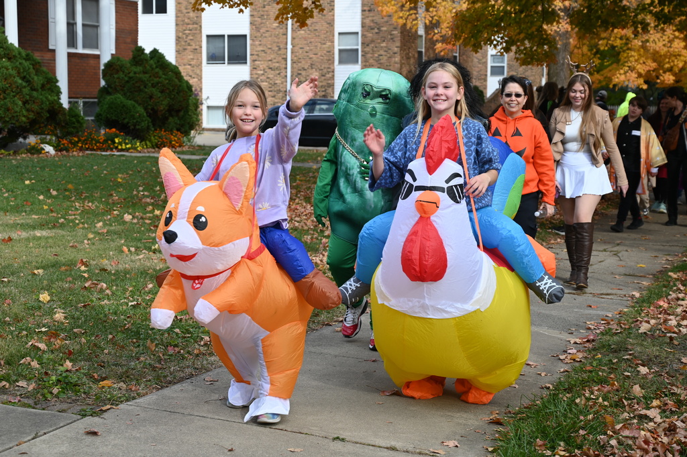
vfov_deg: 23.3
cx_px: 344
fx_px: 1106
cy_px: 228
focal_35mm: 58
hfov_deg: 34.5
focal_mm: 58
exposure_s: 1/250
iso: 140
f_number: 5.6
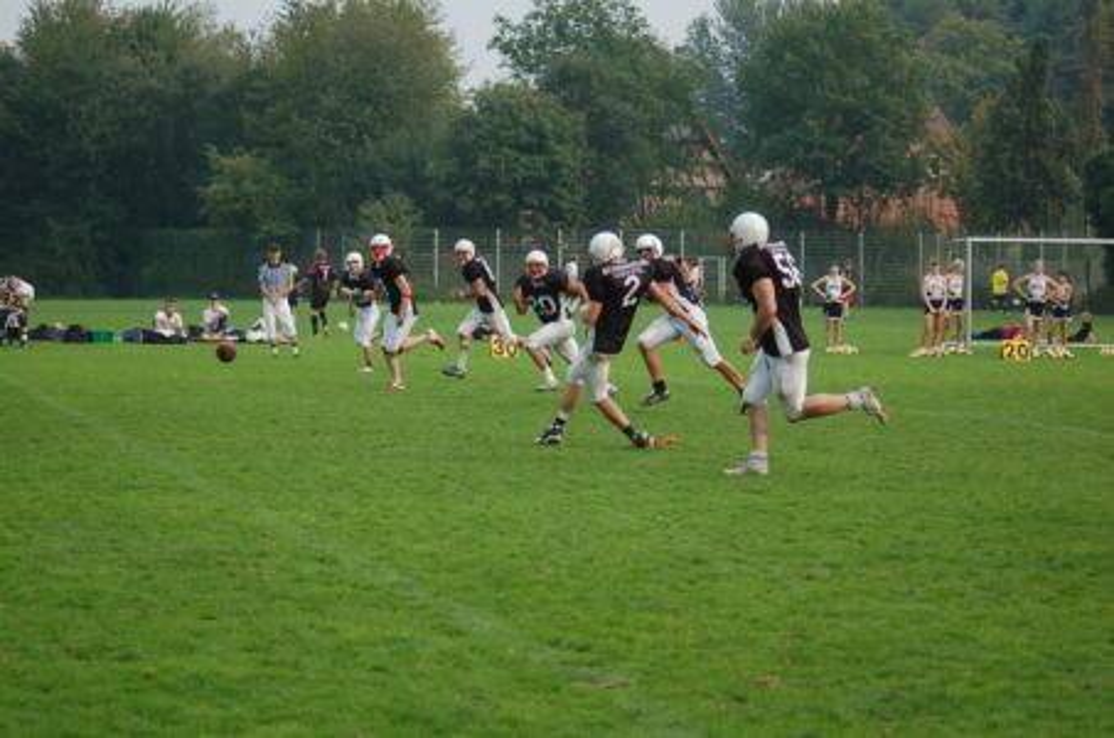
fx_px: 3242
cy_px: 369
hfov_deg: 19.5
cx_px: 557
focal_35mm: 105
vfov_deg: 13.0
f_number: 4
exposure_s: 1/1000
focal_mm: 70
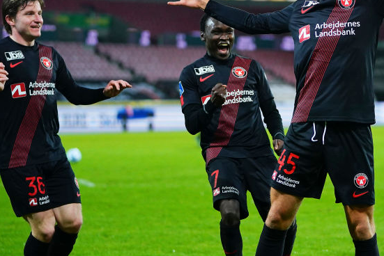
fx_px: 2081
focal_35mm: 195
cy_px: 117
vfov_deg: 7.1
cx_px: 311
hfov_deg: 10.5
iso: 2500
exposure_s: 1/1600
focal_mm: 105
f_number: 2.8
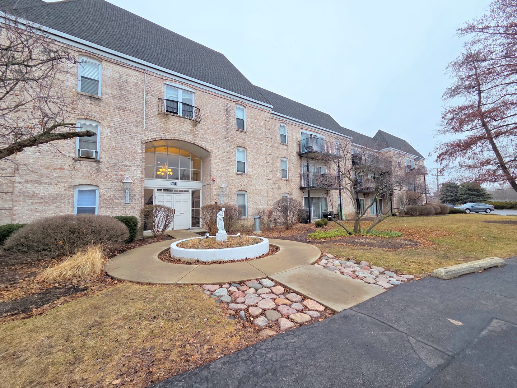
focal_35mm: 13
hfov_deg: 106.2
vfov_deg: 89.9
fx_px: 194
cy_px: 194
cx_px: 258
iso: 50
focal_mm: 2.2
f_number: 2.2
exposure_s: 1/261
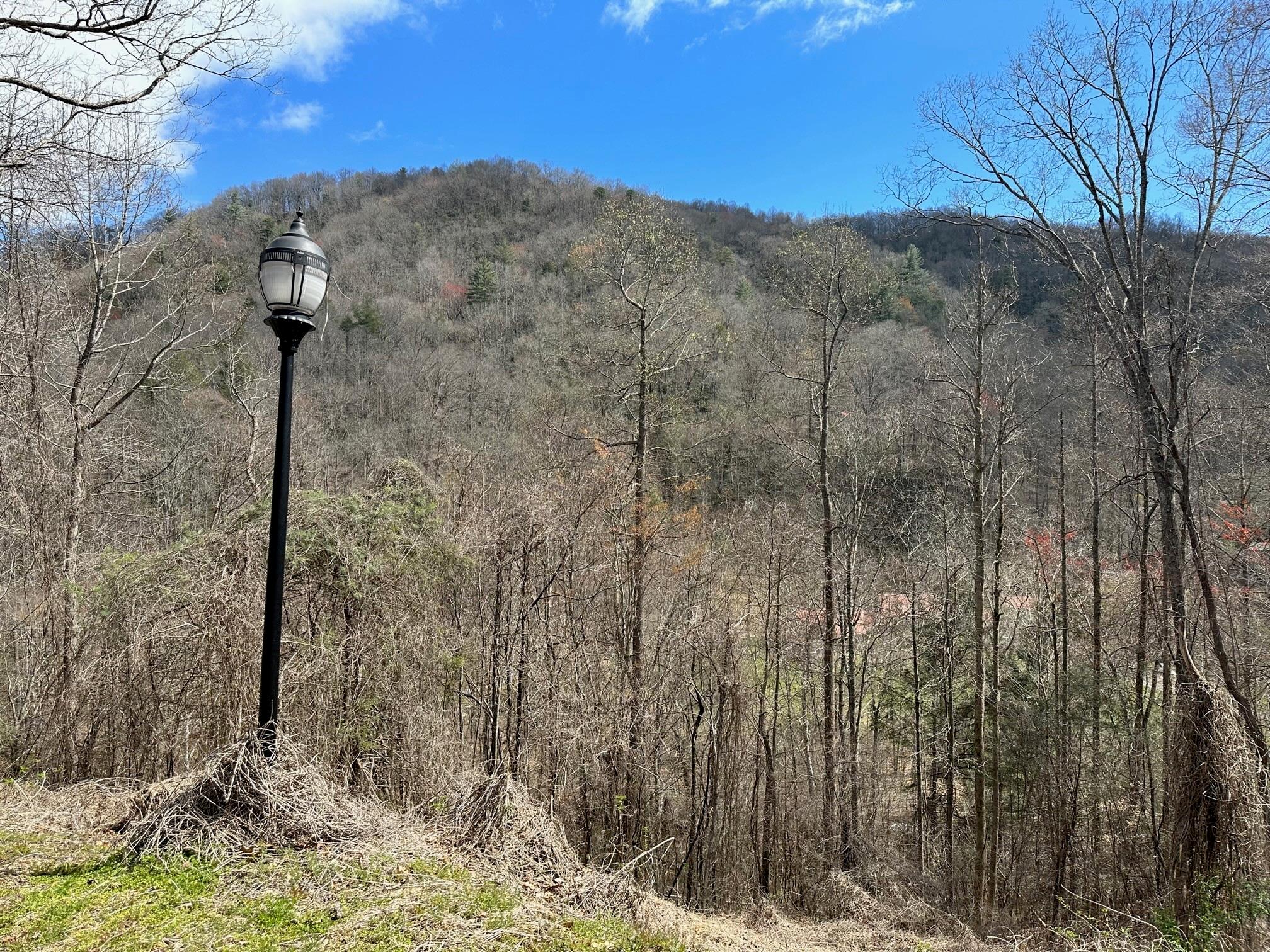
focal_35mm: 24
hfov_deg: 71.6
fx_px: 881
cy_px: 476
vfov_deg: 56.8
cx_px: 635
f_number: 1.78
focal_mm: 6.86
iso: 80
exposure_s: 1/2660
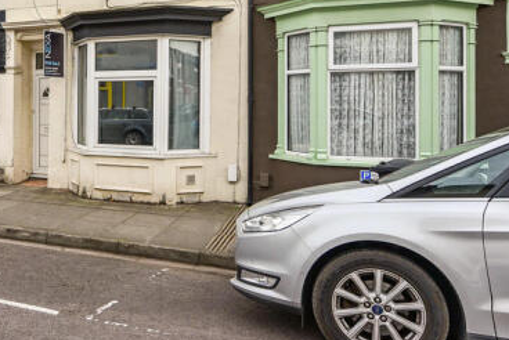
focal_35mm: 32
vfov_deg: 39.7
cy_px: 74
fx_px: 453
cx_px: 112
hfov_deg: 55.1
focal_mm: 18
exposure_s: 1/1000
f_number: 7.1
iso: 400
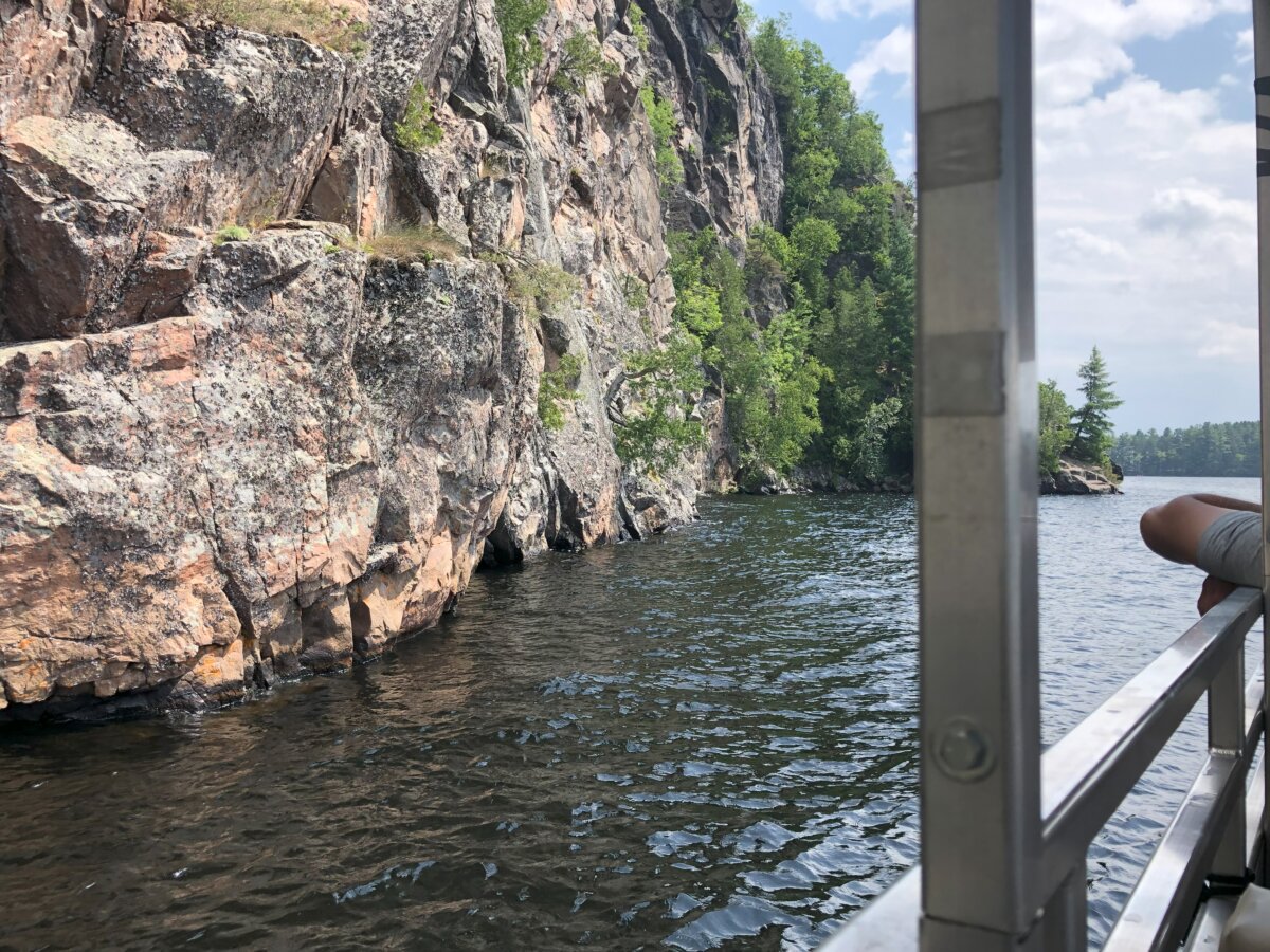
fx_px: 1027
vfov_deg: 49.7
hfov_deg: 63.4
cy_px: 476
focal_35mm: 28
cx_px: 635
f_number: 1.8
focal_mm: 3.99
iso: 20
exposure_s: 1/838
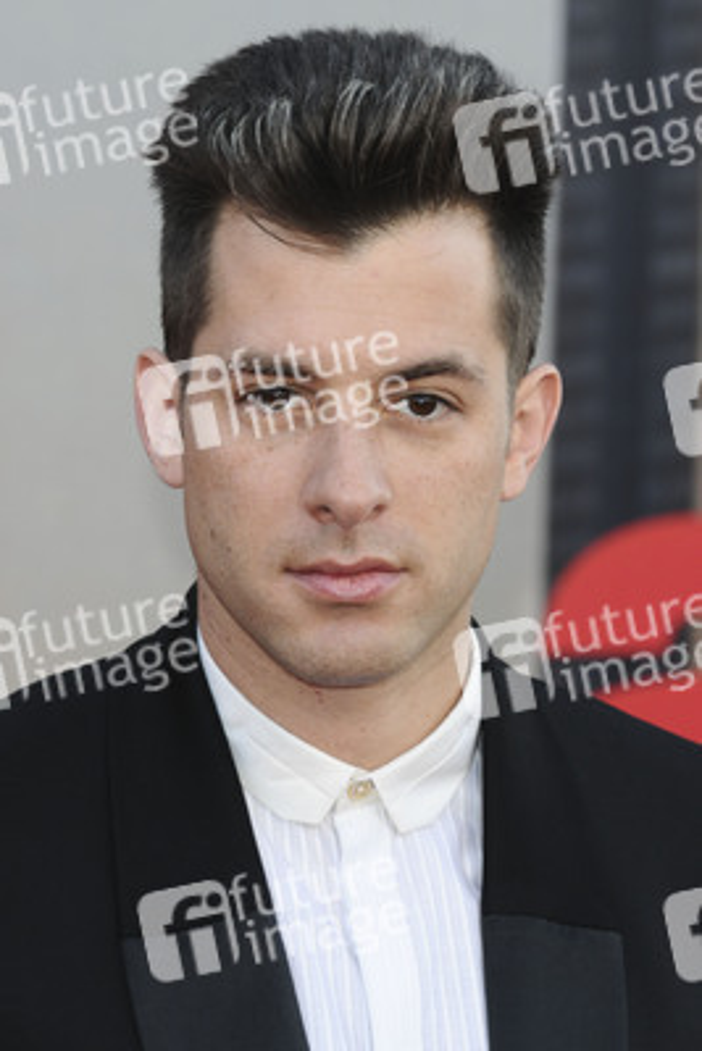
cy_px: 526
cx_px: 351
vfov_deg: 7.8
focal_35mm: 262
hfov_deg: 5.2
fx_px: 7671
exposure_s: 1/200
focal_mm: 175
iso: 320
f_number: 5
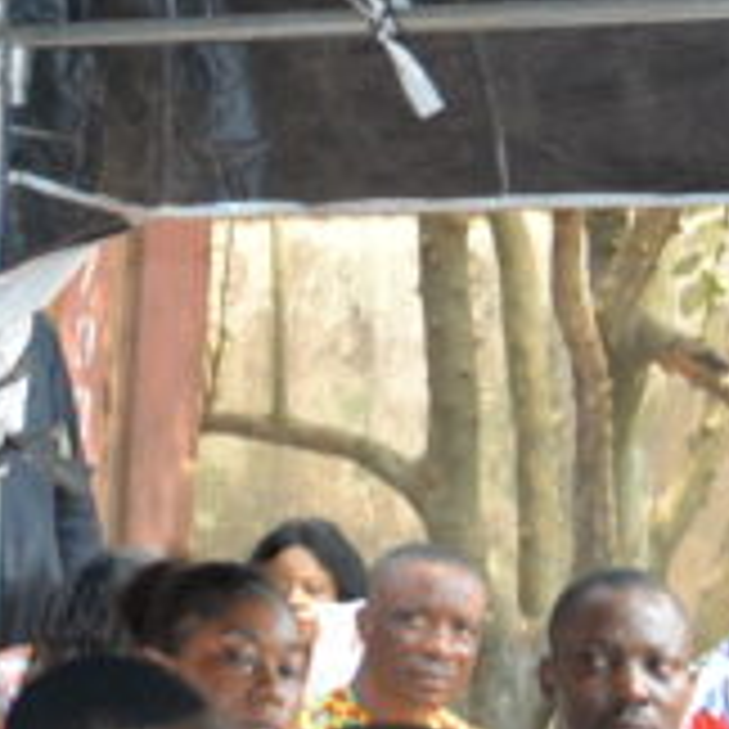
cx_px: -500
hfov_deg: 11.2
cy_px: -27
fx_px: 3502
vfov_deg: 11.7
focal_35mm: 147
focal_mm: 24
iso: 100
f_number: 4
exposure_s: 1/50
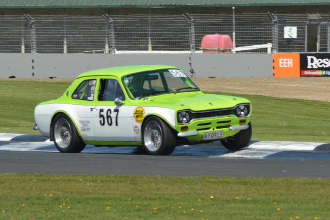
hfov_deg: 4.6
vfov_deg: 3.1
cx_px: 165
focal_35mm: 450
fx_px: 4126
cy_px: 110
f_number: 16
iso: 640
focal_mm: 300
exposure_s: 1/500
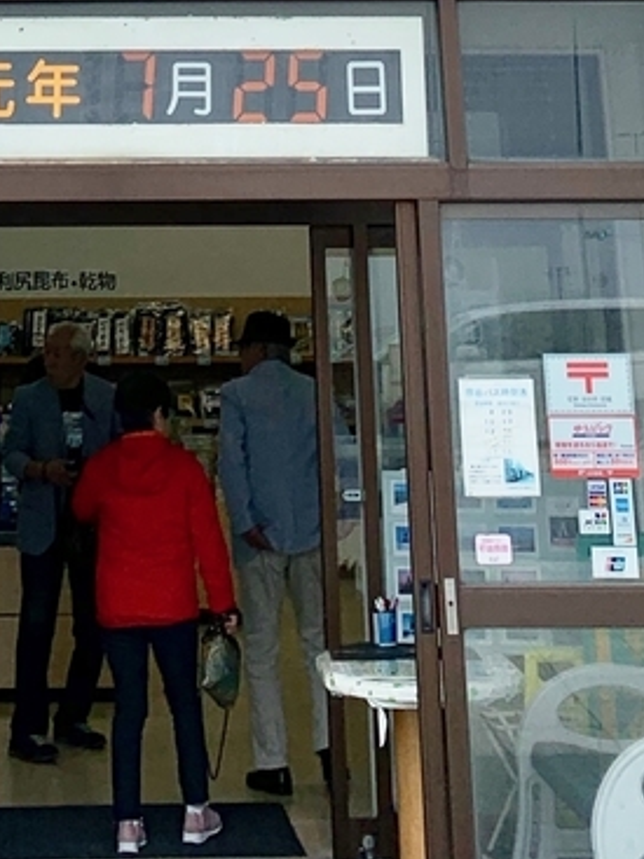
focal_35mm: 85
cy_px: -524
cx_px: 129
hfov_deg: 17.2
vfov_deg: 19.3
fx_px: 2110
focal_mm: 4.25
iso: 25
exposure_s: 1/1490
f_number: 1.8
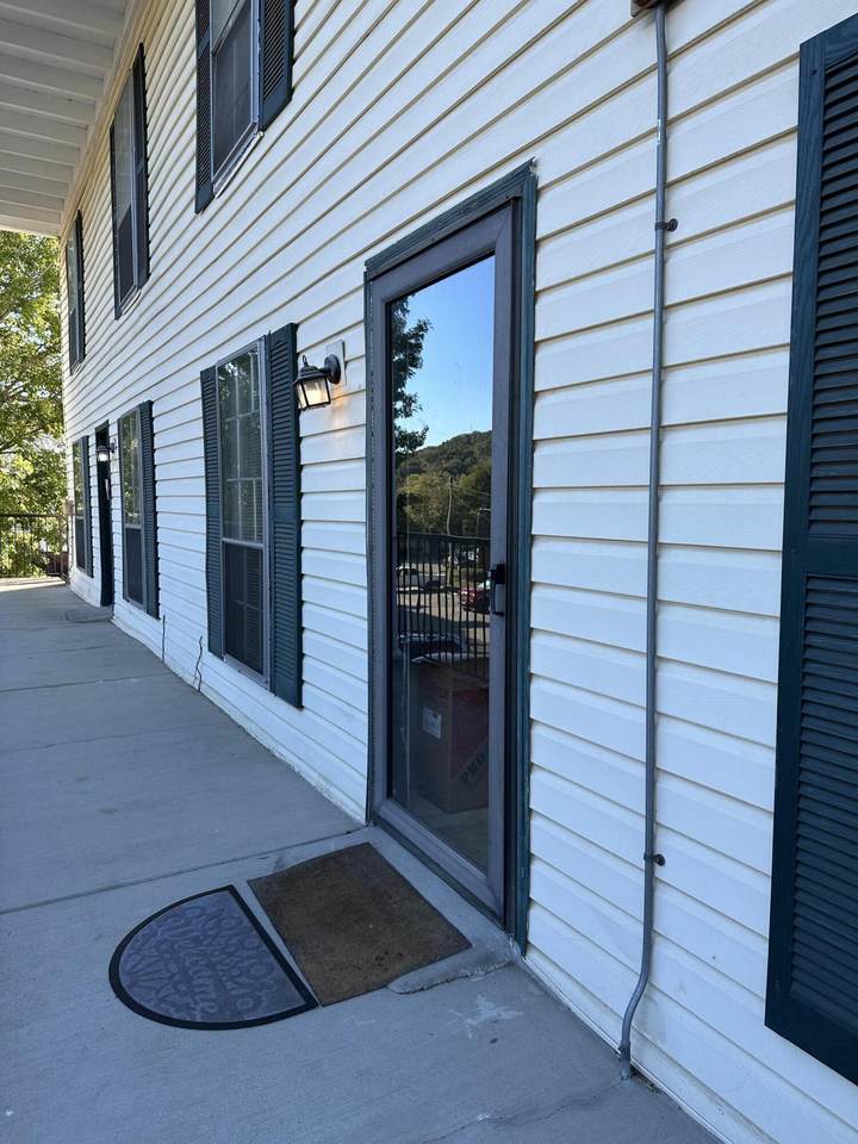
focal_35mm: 24
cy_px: 572
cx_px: 429
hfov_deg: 56.8
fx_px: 793
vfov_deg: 71.6
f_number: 1.78
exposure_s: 1/767
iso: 80
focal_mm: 6.86
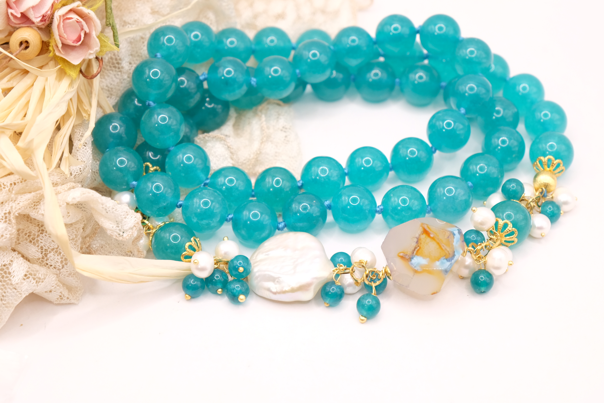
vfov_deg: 16.7
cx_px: 302
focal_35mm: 82
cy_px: 202
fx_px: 1376
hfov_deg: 24.8
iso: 1000
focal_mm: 54.5
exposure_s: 1/50
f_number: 8
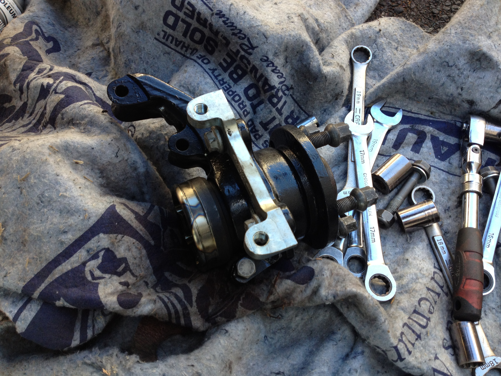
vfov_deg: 40.7
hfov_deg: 52.6
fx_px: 507
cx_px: 250
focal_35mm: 35
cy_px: 188
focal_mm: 4.28
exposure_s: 1/120
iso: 100
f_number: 2.4
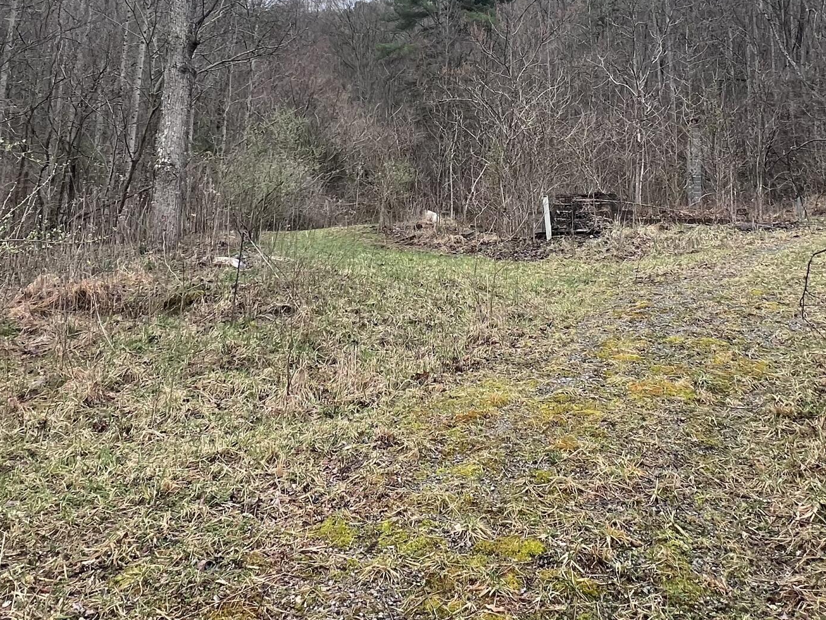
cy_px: 139
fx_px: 668
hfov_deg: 63.4
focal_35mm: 28
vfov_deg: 47.5
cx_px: 401
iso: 32
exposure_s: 1/284
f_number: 1.8
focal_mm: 1.57
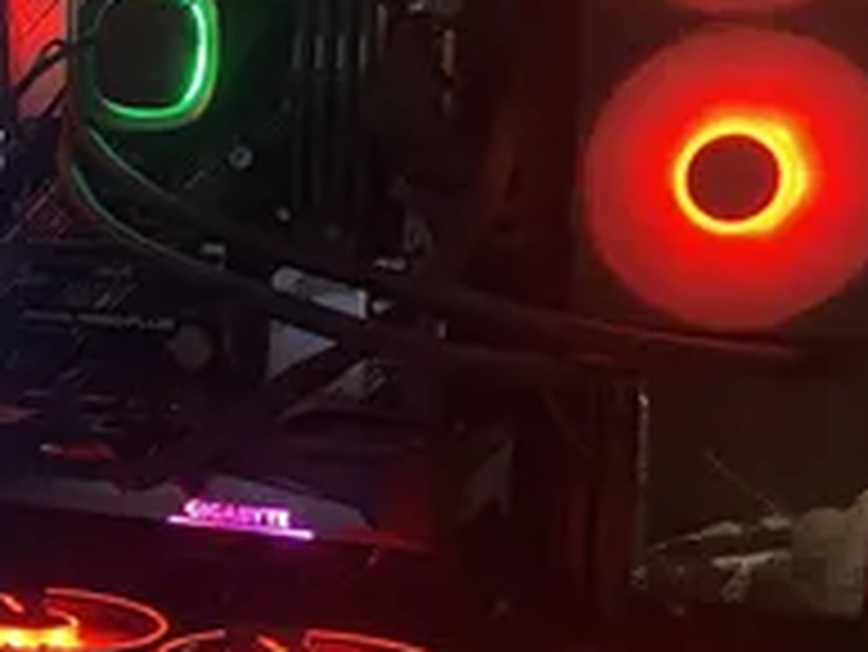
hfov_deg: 20.4
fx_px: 2158
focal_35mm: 86
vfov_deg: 17.1
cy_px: 477
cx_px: -324
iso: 250
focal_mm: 4.25
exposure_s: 1/60
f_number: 1.8
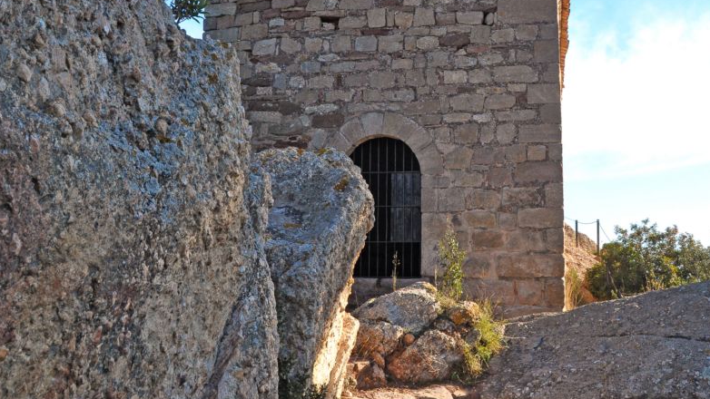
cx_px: 432
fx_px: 697
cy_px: 150
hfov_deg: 53.6
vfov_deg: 31.9
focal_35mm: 37
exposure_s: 1/320
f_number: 9
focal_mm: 18
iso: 500
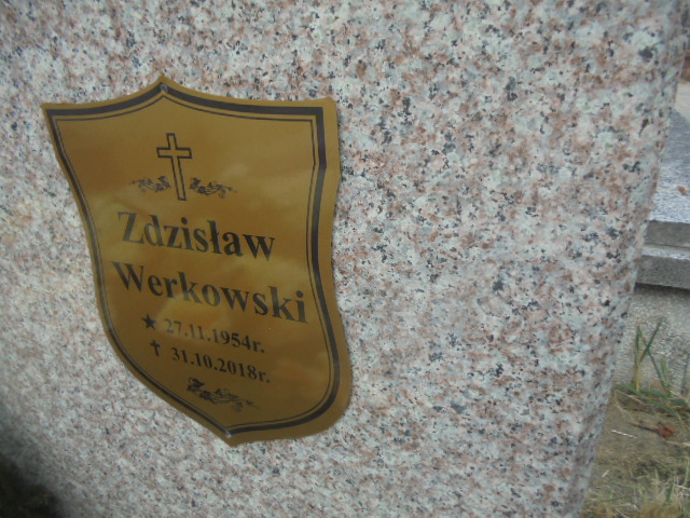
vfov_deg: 53.1
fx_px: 518
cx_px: 345
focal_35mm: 26
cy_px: 259
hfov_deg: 67.3
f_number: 3.5
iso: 100
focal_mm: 4.6
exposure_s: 1/100
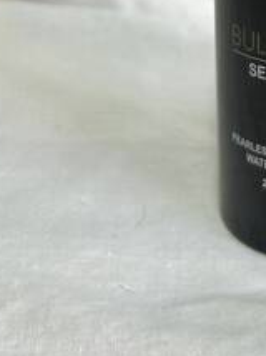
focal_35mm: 73
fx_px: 749
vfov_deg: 23.8
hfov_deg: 19.3
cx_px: 296
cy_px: -95
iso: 80
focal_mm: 5.7
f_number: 1.5
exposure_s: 1/100
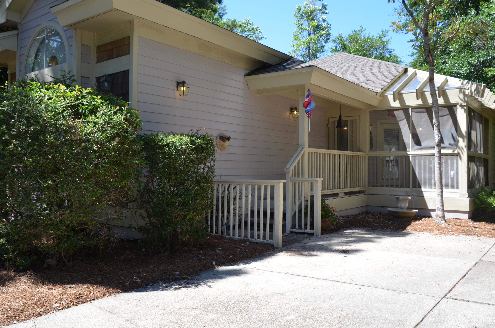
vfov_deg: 41.5
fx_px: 432
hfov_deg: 59.6
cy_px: 164
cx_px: 248
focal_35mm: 32
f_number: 8
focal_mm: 21
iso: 200
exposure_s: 1/250
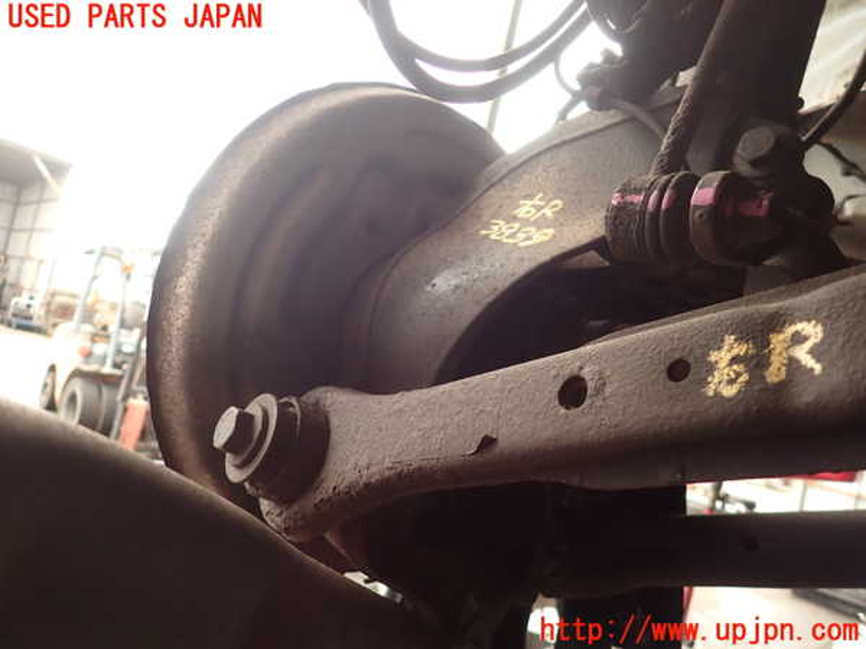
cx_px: 433
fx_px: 625
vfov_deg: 54.9
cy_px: 324
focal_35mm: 25
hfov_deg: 69.4
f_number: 2
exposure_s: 1/80
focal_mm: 4.5
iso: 100
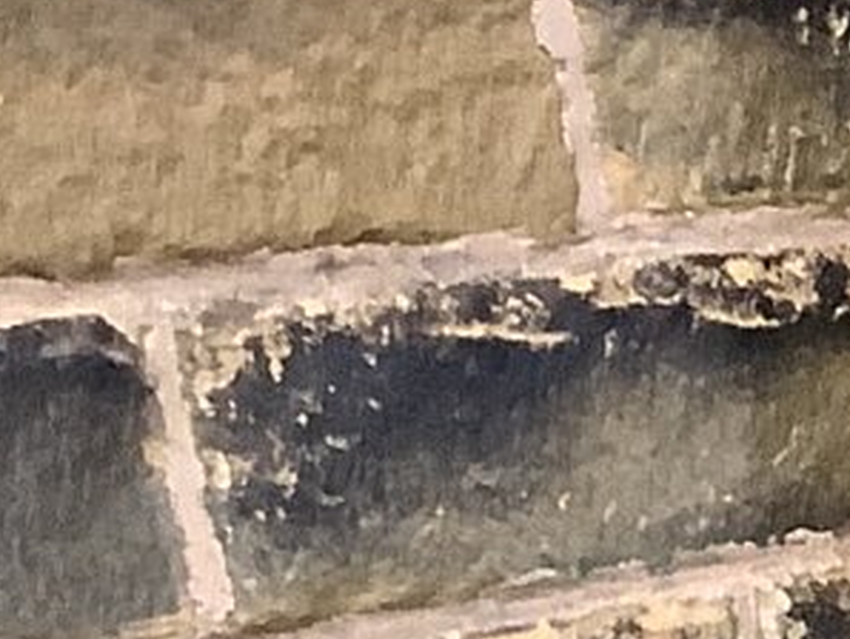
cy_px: 1786
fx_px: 5234
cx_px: 2810
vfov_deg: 6.5
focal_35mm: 213
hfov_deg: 7.7
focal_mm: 3.3
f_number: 2.4
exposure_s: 1/60
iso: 250
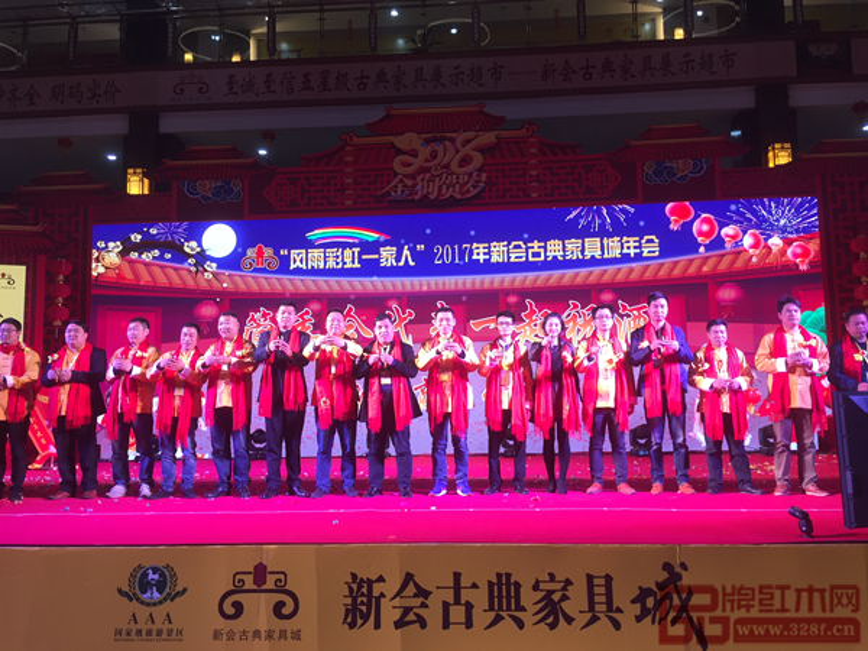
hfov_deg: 61.7
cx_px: 434
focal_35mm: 29
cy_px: 326
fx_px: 727
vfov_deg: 48.2
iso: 32
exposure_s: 1/33
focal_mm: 4.15
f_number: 2.2
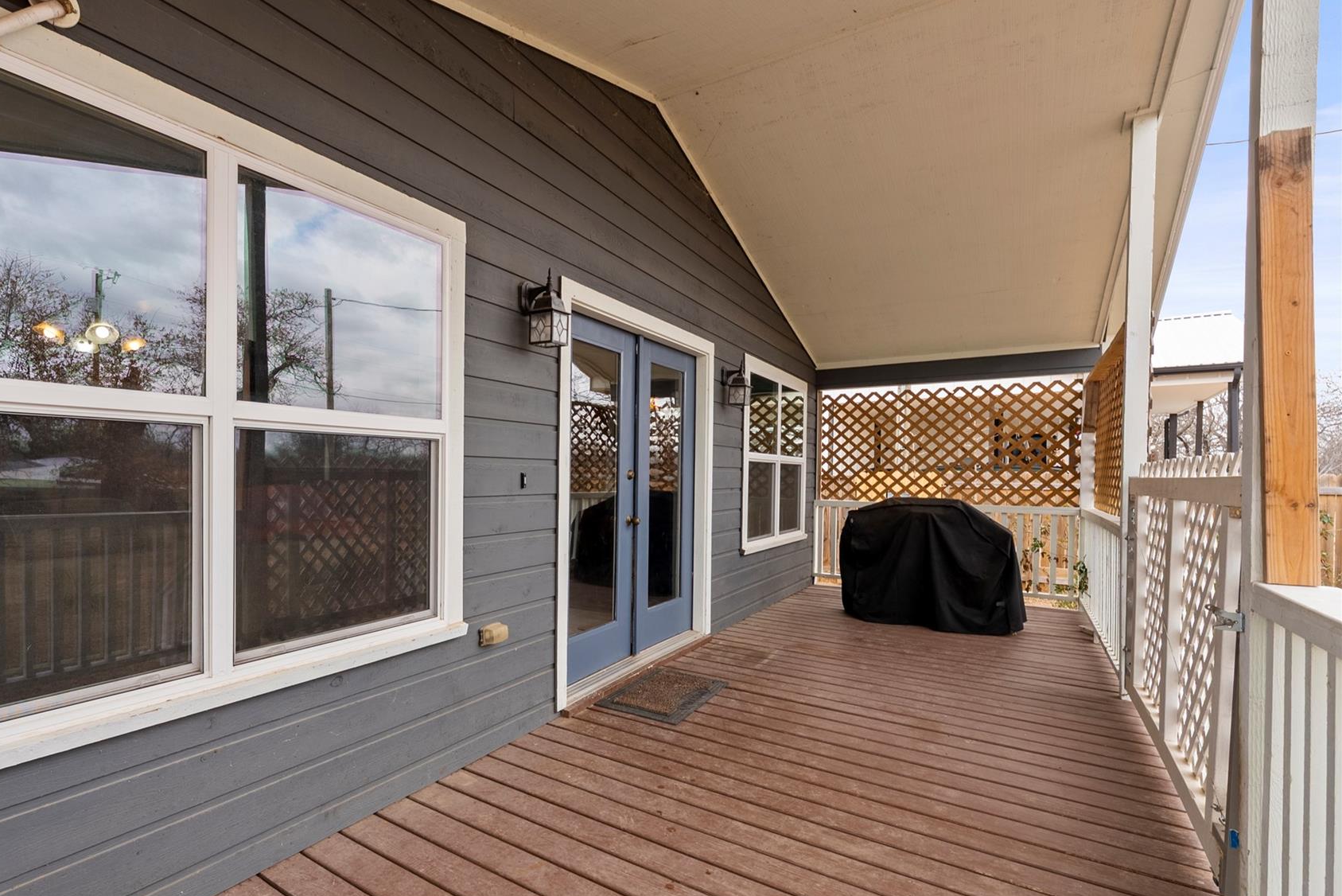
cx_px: 528
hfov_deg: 91.9
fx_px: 634
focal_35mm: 17
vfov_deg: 70.4
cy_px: 480
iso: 160
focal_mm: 14
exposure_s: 1/13
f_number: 11
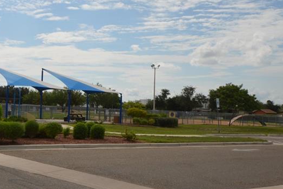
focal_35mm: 41
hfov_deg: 43.8
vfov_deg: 32.6
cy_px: 86
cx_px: 35
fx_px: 322
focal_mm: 14
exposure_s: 1/200
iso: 100
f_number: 14
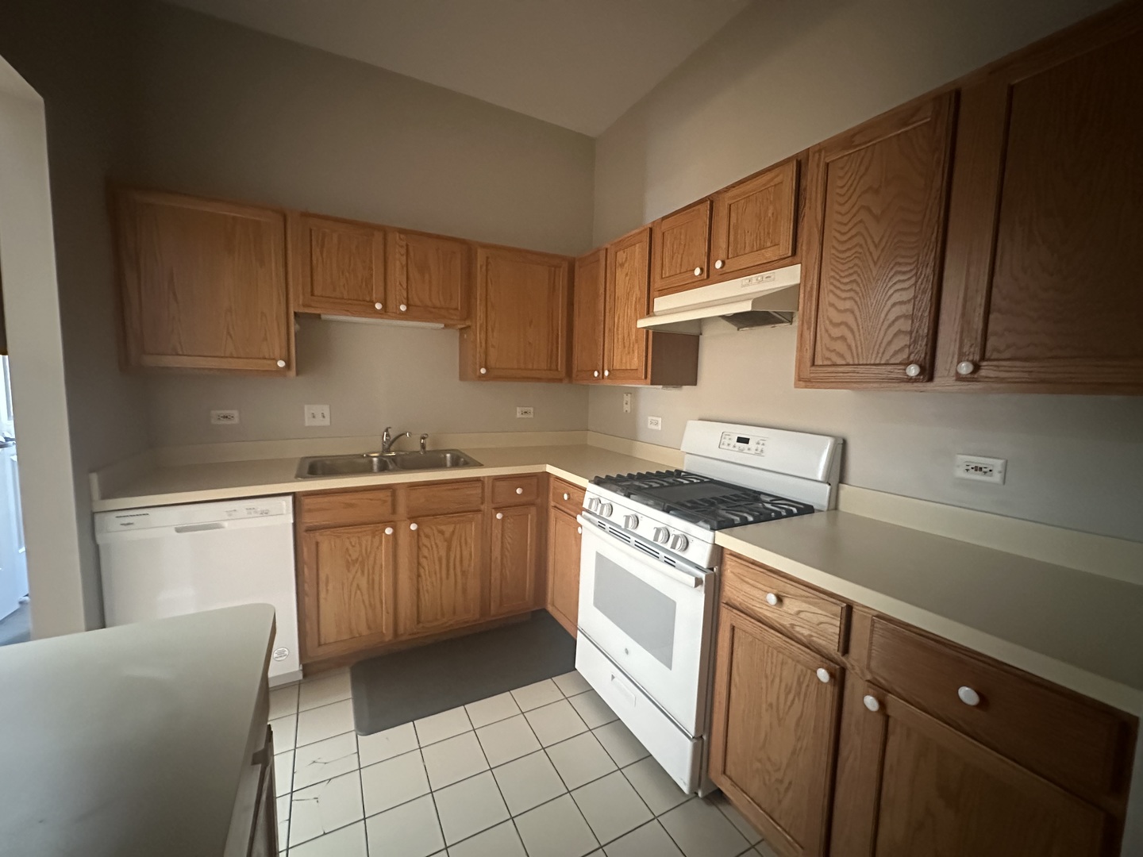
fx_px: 462
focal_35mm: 14
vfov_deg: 85.7
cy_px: 428
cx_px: 572
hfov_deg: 102.1
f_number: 2.2
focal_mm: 2.22
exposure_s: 1/43
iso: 1250
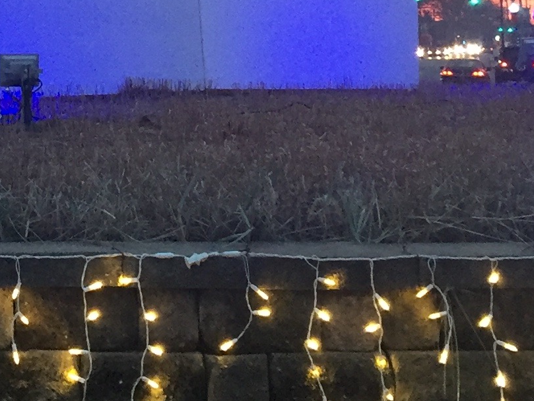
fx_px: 1805
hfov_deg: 16.3
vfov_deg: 11.9
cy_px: -268
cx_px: -70
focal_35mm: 117
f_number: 2.2
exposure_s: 1/30
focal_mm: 4.15
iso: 100
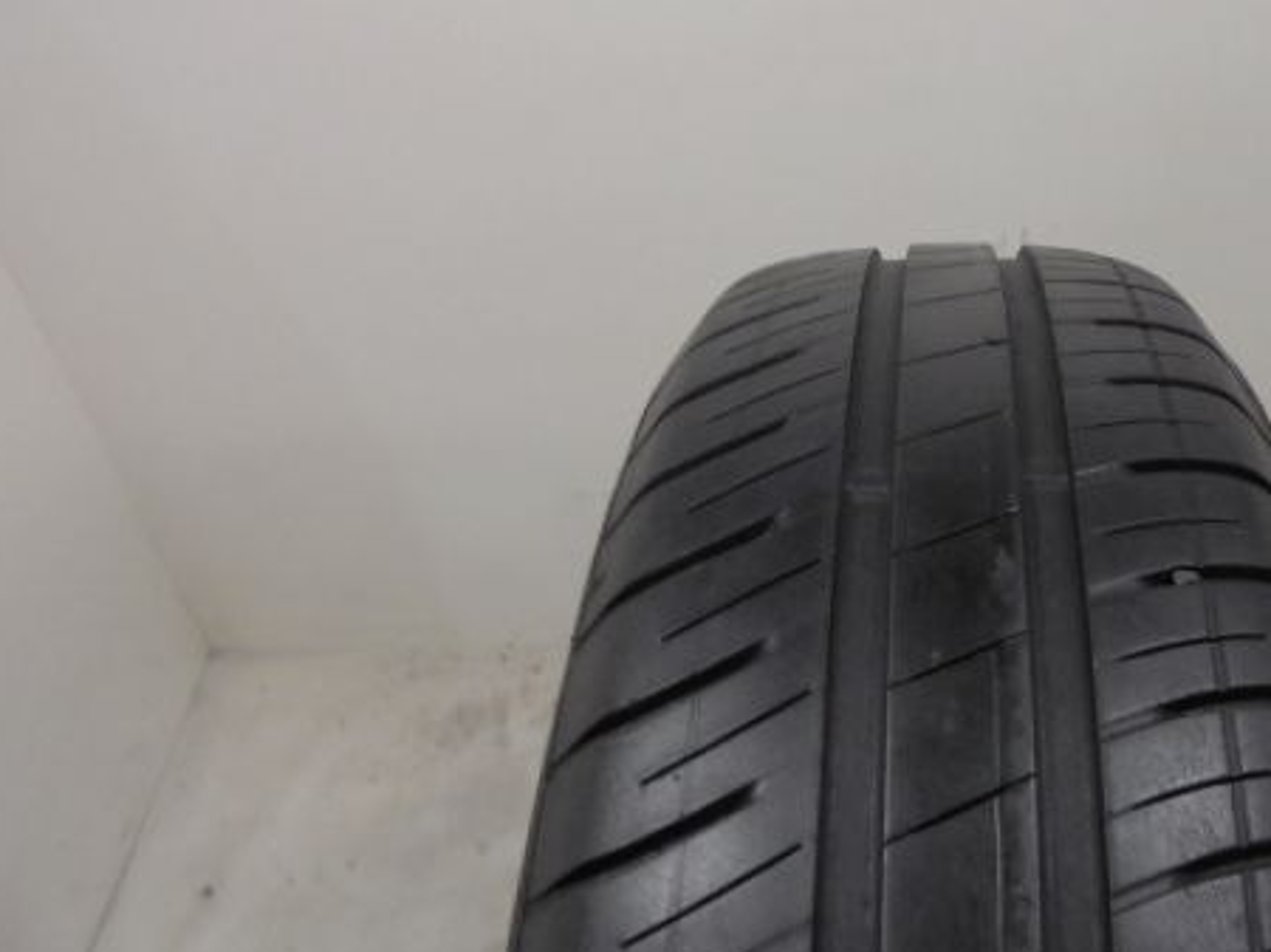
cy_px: 336
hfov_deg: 48.9
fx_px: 1358
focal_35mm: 37
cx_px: 887
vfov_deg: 38.3
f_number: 3.5
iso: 100
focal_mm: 4.6
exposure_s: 1/30
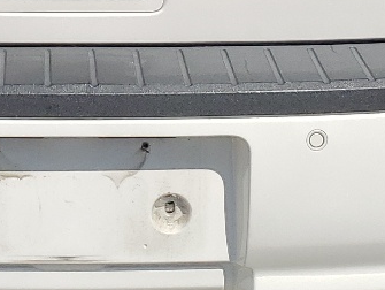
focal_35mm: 124
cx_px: 24
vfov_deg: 11.2
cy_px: -224
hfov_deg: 15.6
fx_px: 1381
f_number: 1.5
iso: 50
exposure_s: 1/5000
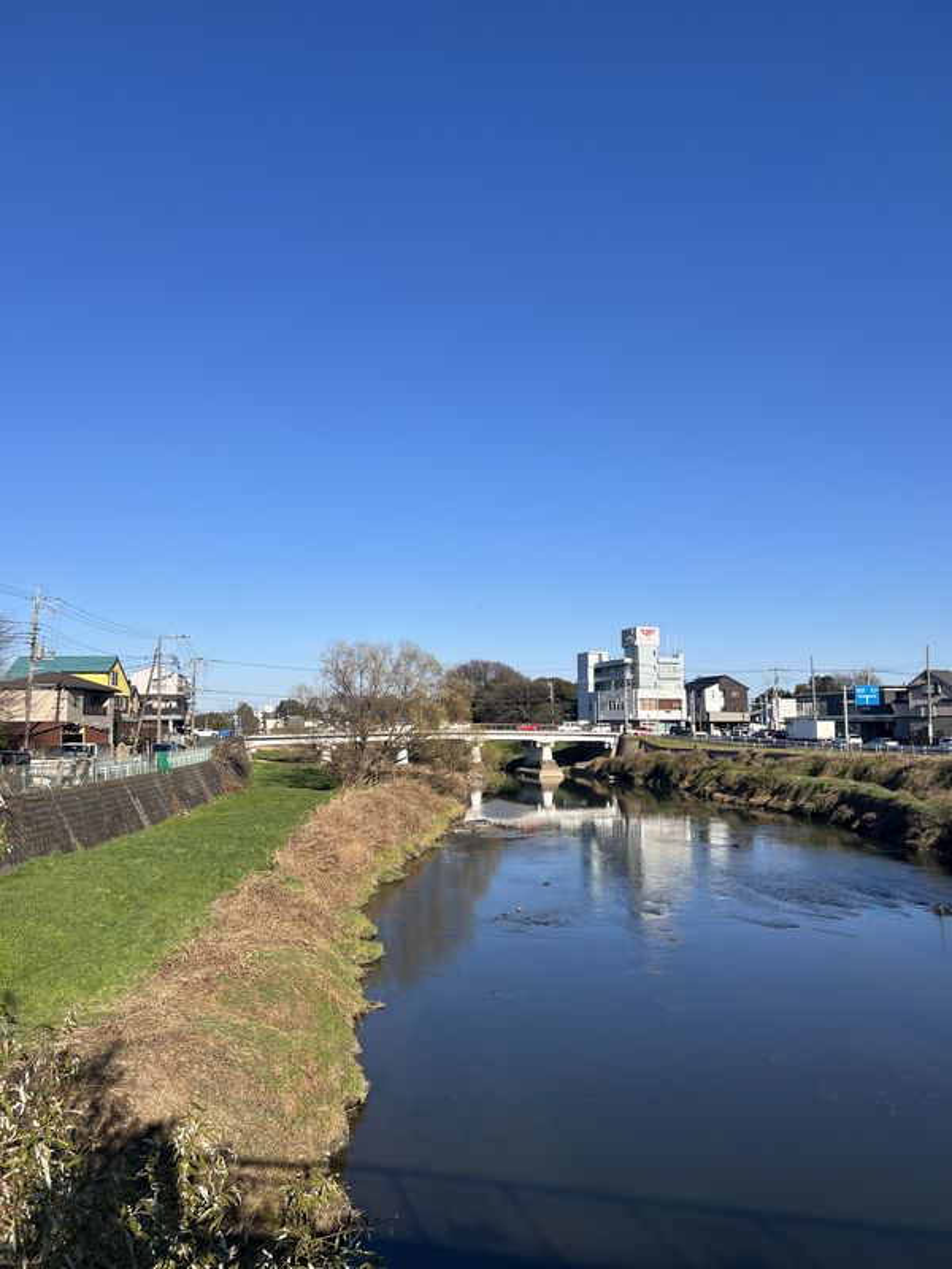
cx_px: 476
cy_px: 634
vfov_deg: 67.3
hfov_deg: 53.1
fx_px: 953
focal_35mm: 26
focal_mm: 5.7
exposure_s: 1/4444
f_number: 1.5
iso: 50
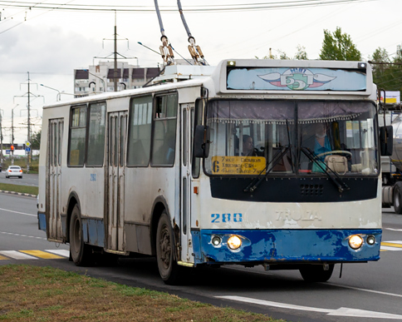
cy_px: 27
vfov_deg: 12.5
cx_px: 223
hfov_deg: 15.7
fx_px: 1453
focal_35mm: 122
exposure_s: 1/200
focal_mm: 35
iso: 100
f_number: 5.6
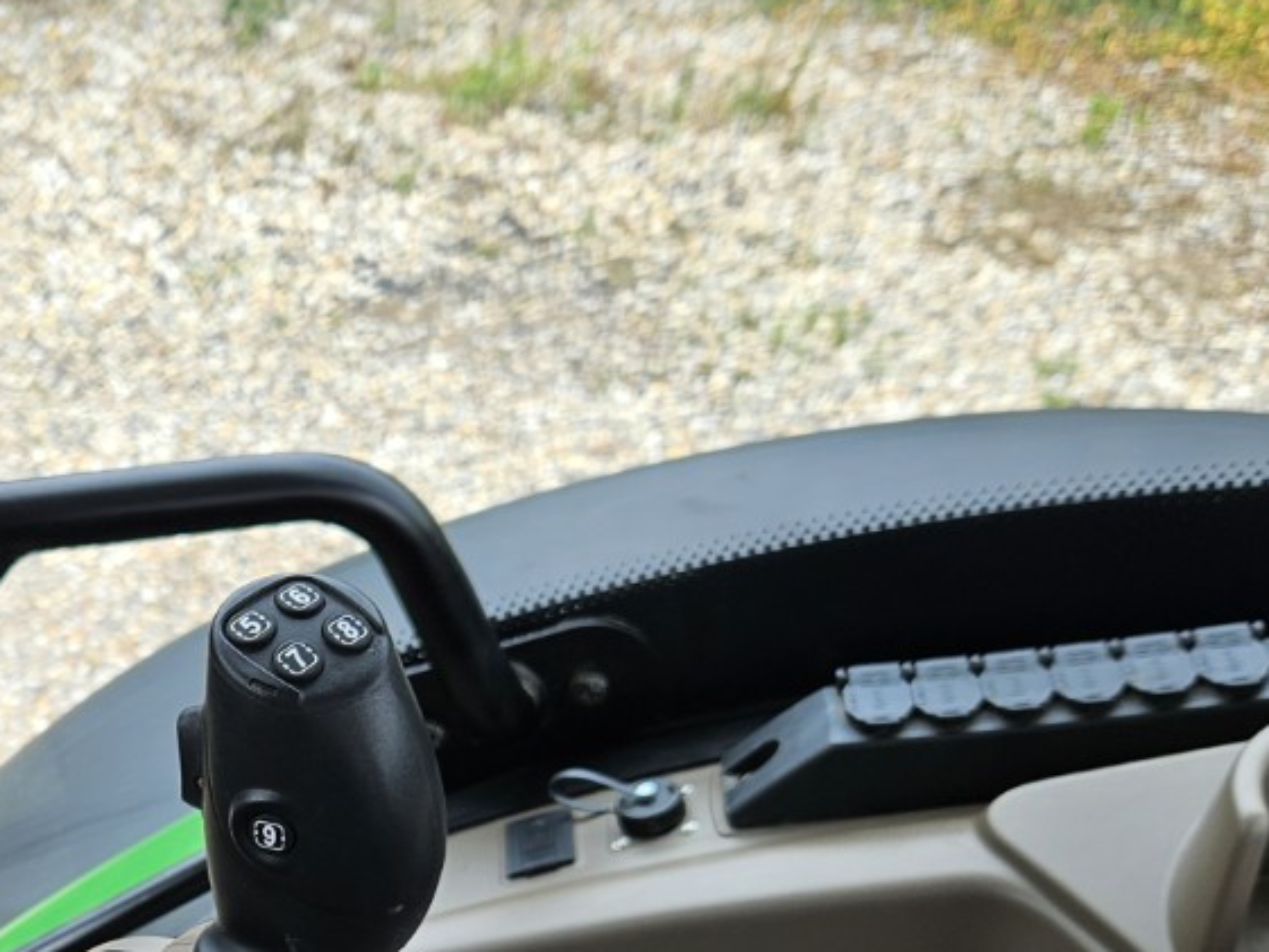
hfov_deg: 30.8
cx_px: 66
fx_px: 2163
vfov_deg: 23.6
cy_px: 979
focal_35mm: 59
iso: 25
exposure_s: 1/250
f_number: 1.8
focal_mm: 5.4
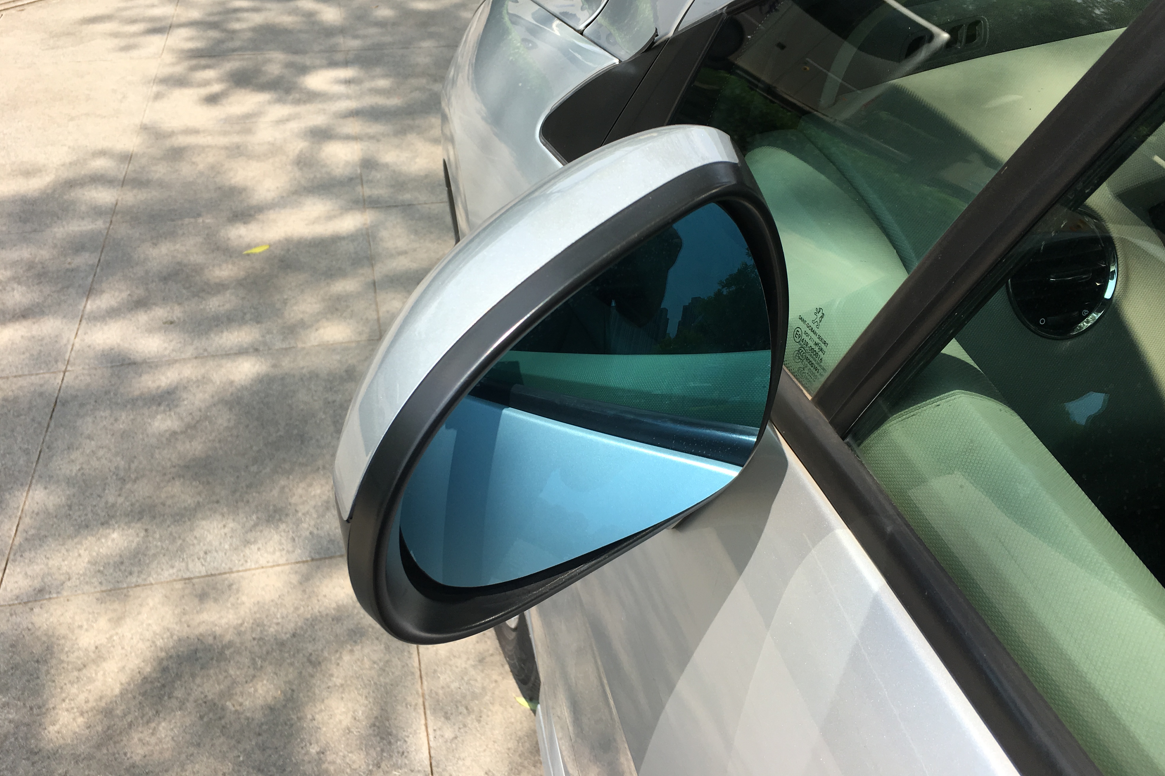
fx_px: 1003
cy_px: 331
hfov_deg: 60.3
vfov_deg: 42.2
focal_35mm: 31
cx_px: 589
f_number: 2.2
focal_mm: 4.15
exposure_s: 1/818
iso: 25
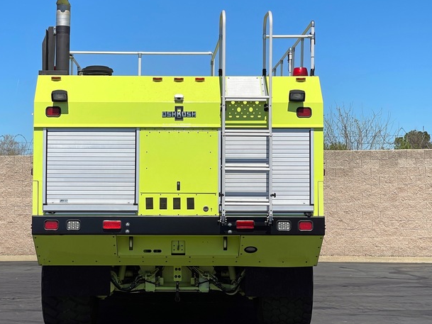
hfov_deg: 23.8
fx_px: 1024
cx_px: 177
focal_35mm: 82
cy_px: 152
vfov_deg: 18.0
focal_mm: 7.5
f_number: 2.2
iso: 20
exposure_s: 1/2732
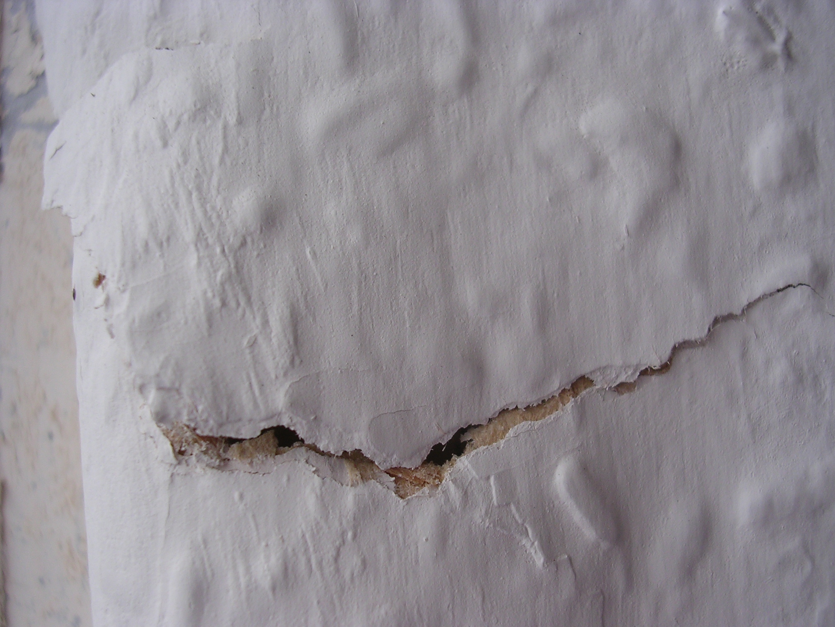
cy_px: 319
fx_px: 941
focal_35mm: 39
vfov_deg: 36.8
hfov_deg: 47.9
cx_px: 420
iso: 100
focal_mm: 5.8
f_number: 2.8
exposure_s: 1/124
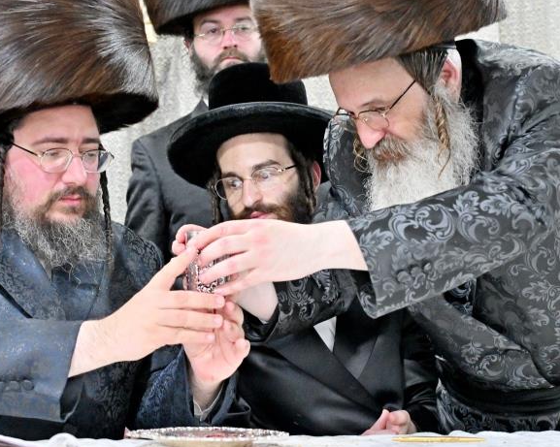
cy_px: 217
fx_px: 1242
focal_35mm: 75
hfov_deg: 25.3
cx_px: 205
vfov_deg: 20.4
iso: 2000
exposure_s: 1/160
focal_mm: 45
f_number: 4
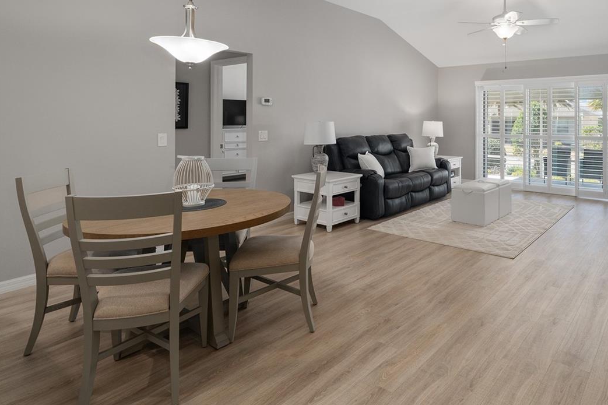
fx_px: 388
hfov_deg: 73.7
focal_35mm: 23
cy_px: 119
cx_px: 407
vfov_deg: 53.4
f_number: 8
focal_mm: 15
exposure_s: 1/15
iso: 400
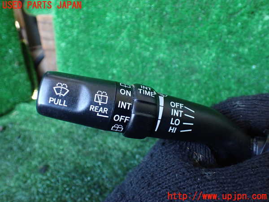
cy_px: 101
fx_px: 233
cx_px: 134
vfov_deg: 46.8
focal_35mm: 30
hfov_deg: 60.0
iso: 800
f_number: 2.3
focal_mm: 5.4
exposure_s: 1/100
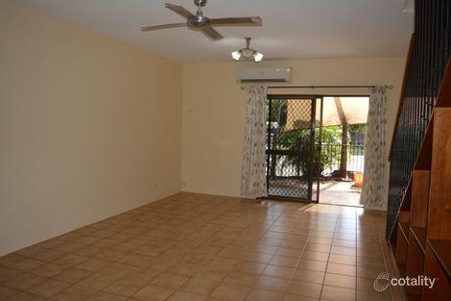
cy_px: 150
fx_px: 338
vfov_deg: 47.9
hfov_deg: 67.4
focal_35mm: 27
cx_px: 226
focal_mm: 18
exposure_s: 1/125
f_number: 4
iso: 125
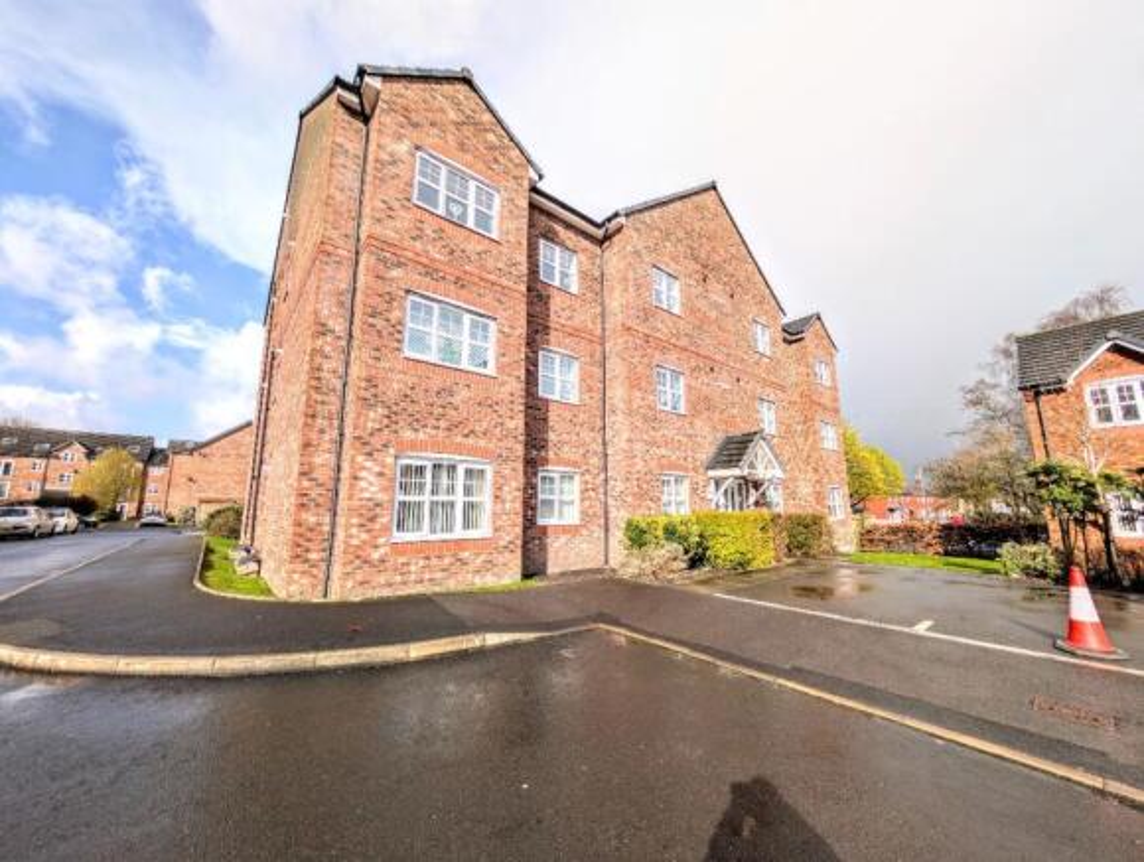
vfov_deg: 94.7
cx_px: 572
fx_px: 397
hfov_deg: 110.4
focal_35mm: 12
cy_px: 431
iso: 53
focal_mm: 2.02
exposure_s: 1/2967
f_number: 1.7
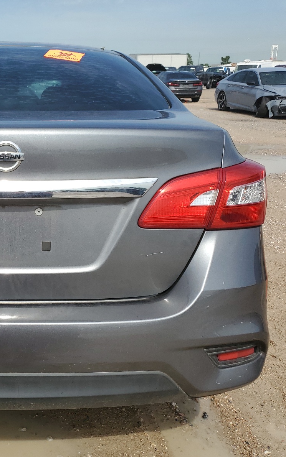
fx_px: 461
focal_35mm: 37
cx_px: 8
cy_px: 228
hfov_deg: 32.1
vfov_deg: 52.7
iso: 50
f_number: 1.5
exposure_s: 1/3333
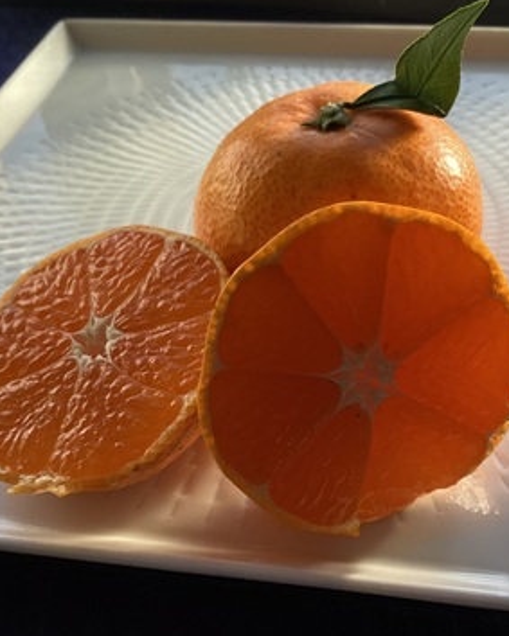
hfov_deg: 36.4
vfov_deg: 44.8
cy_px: 318
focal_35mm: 41
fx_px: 772
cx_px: 302
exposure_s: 1/120
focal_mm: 3.3
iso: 32
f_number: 2.4
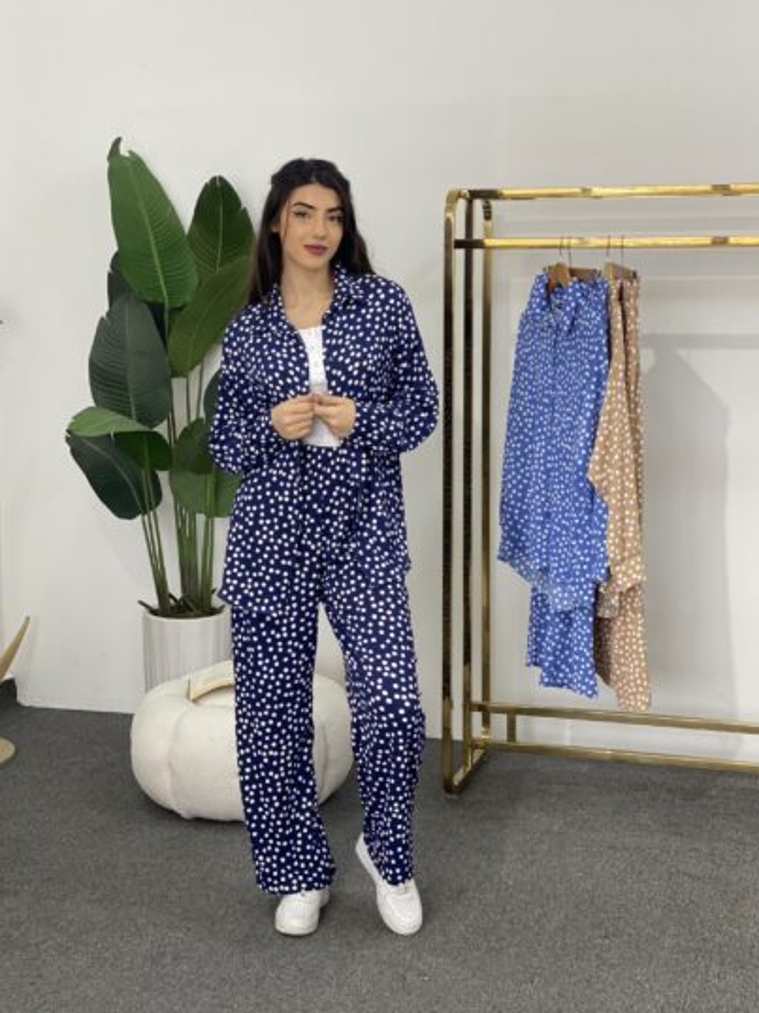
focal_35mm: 58
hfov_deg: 25.2
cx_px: 363
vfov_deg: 33.2
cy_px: 493
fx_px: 1697
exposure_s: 1/100
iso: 64
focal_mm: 6
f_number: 2
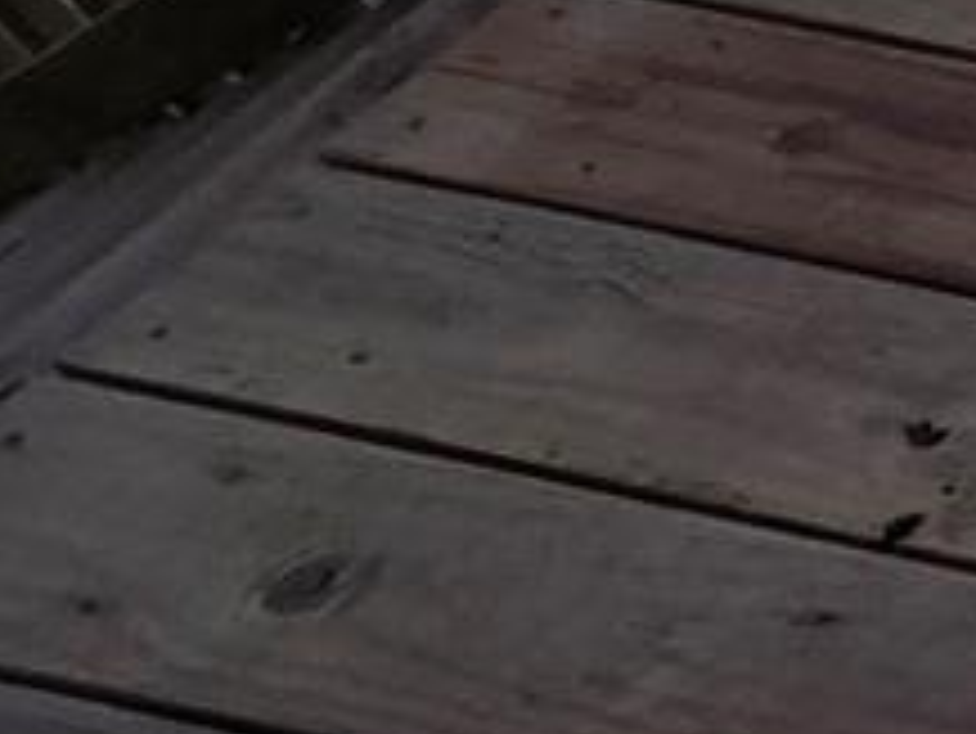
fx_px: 2708
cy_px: -748
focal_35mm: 96
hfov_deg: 9.5
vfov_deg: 13.2
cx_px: 3450
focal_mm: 2.2
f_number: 2.2
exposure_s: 1/1081
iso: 50
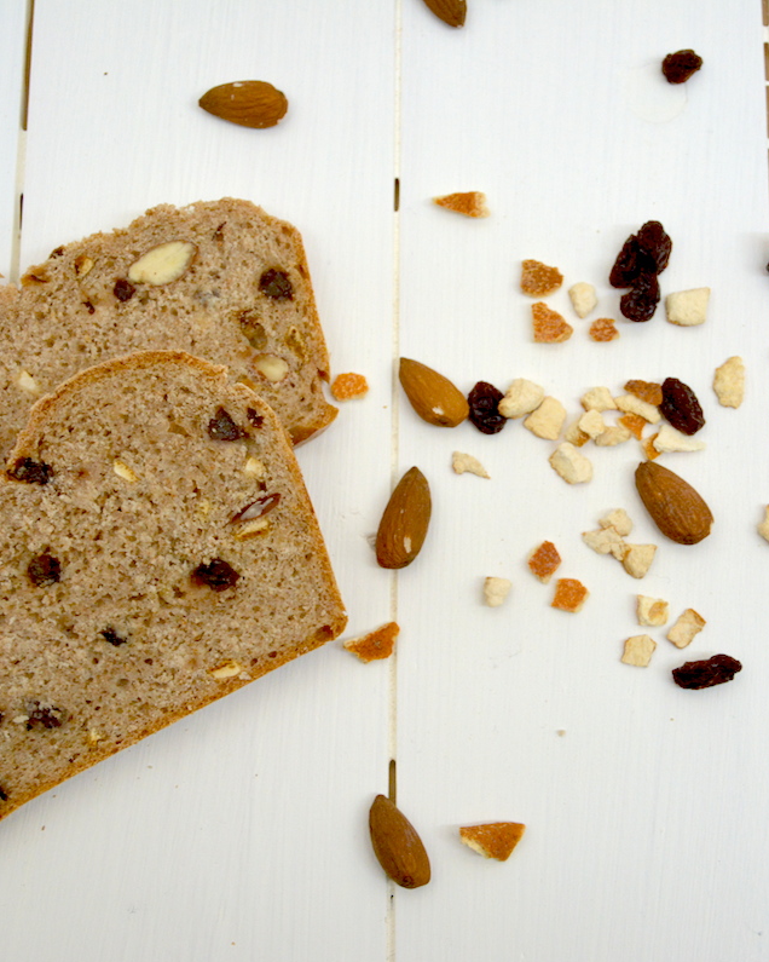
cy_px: 483
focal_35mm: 68
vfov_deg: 27.9
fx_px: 1935
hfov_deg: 22.5
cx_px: 443
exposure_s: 1/80
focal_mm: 32
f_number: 4.2
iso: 800
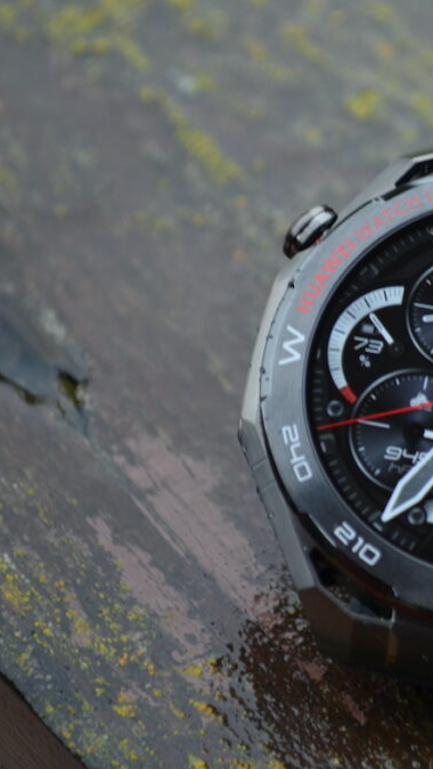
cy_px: 384
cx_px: 557
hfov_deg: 9.1
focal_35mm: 131
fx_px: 2668
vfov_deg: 16.4
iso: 400
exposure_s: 1/80
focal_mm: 55
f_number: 5.6
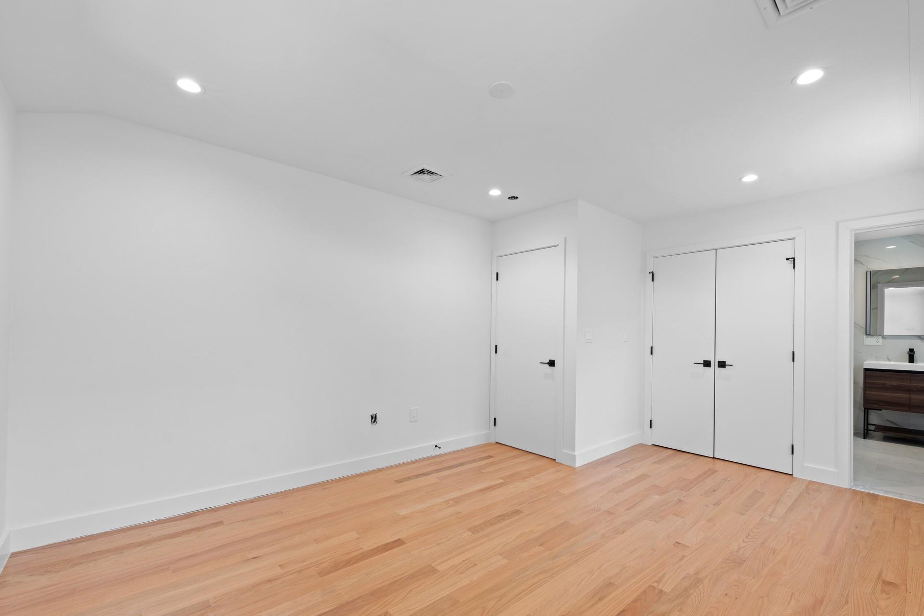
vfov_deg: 77.2
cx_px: 483
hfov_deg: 100.3
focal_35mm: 15
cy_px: 329
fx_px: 385
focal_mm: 14
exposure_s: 1/5
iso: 200
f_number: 8
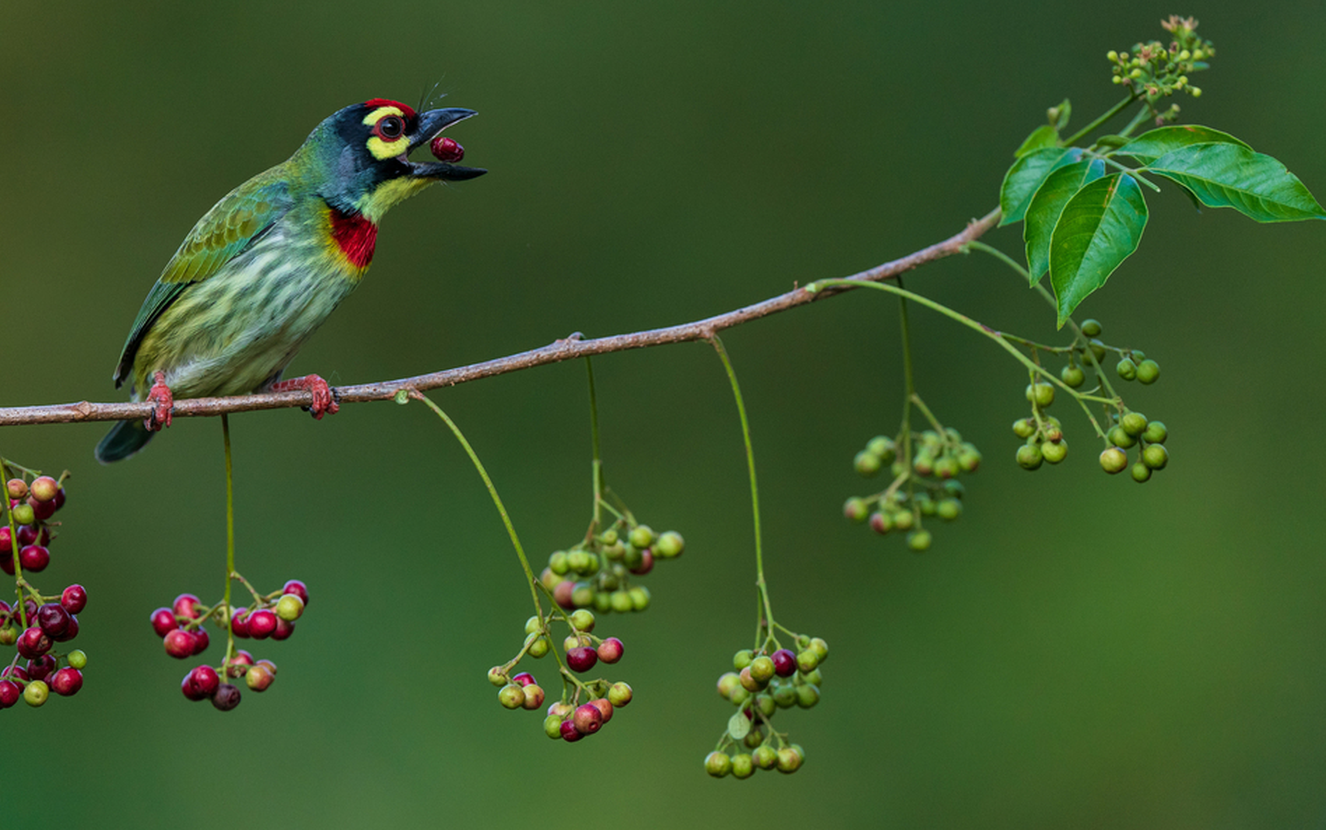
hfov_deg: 2.9
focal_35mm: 735
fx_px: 26568
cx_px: 552
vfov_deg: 1.8
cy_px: 356
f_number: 4
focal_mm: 600
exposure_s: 1/2000
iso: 1600
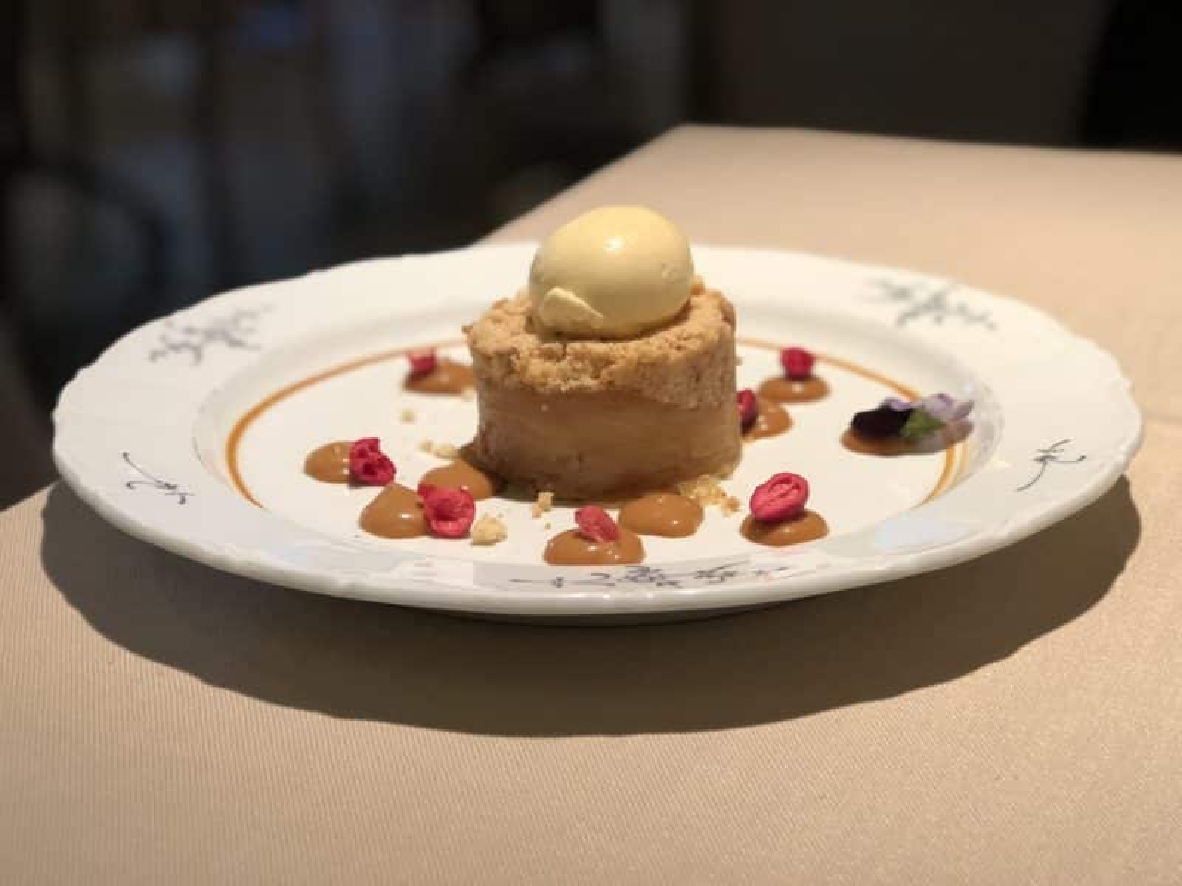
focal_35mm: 57
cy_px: 443
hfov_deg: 33.8
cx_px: 591
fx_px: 1946
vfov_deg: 25.7
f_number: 2.8
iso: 125
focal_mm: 6.6
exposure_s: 1/50
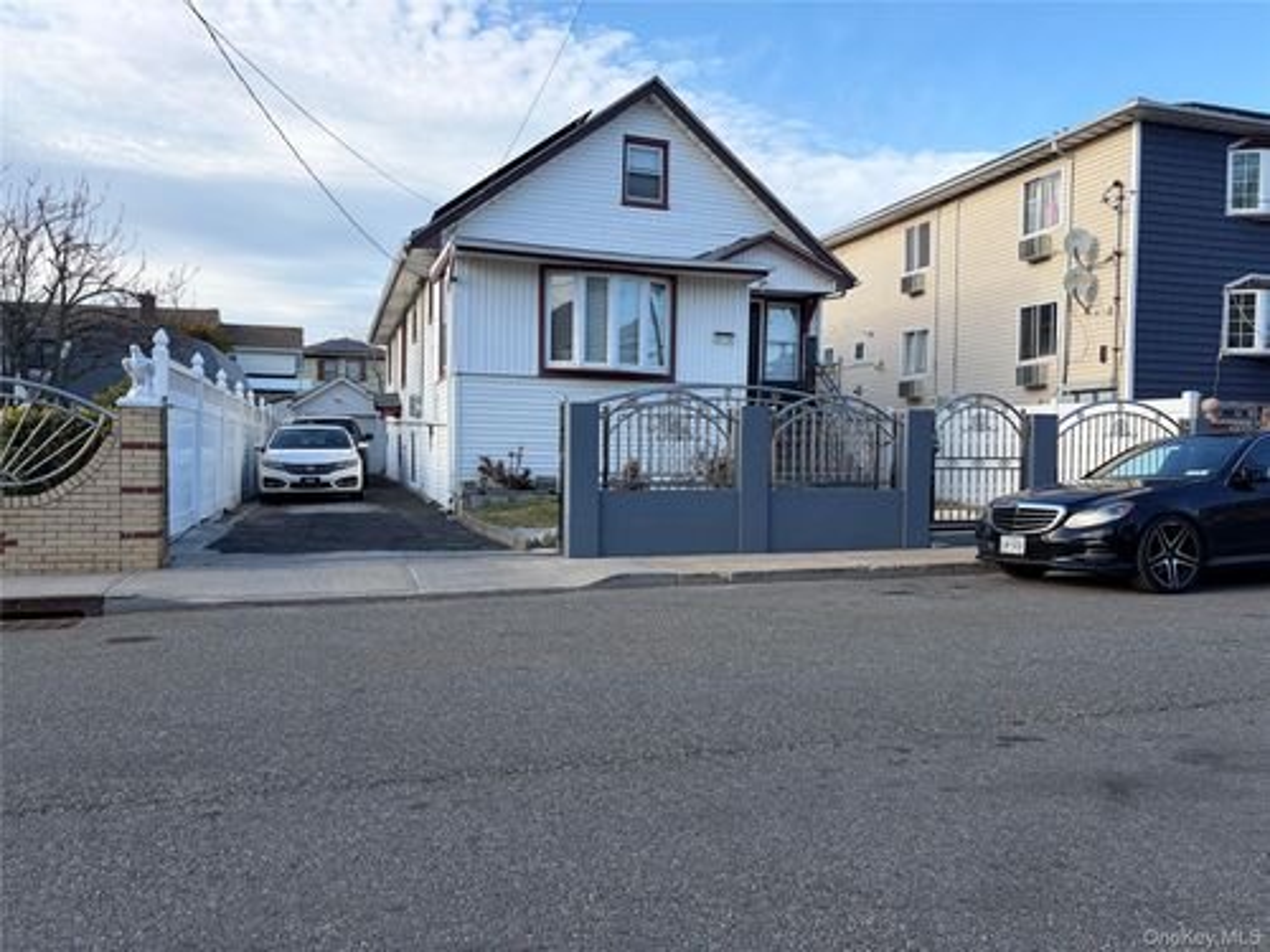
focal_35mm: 26
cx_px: 635
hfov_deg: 67.3
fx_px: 954
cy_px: 476
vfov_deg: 53.1
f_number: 1.6
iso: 50
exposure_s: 1/1263
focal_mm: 5.96
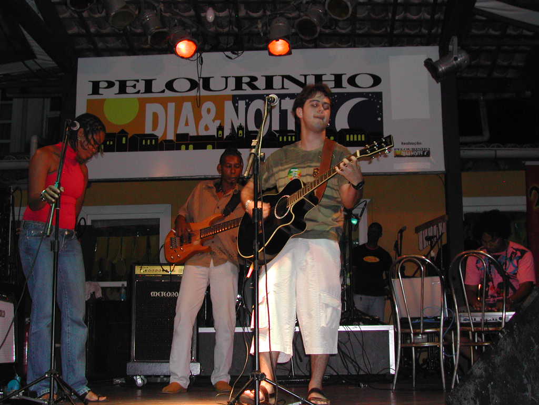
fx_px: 732
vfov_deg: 30.9
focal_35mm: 47
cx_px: 270
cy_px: 202
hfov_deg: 40.4
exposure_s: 1/60
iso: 219
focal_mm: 10.1
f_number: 3.1
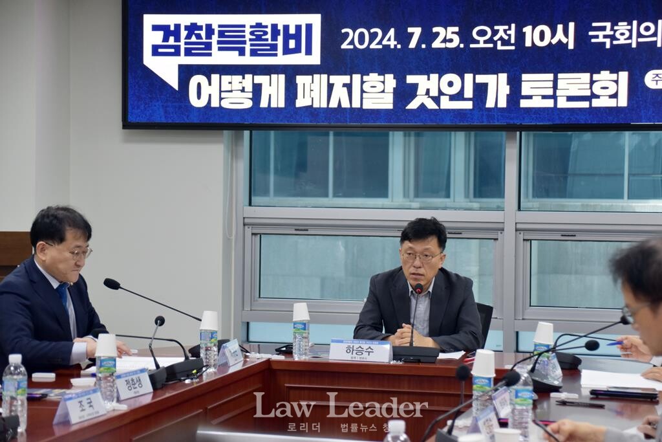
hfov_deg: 21.9
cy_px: 221
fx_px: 1710
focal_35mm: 93
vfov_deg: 14.7
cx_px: 331
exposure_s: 1/100
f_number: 5
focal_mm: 62
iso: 800
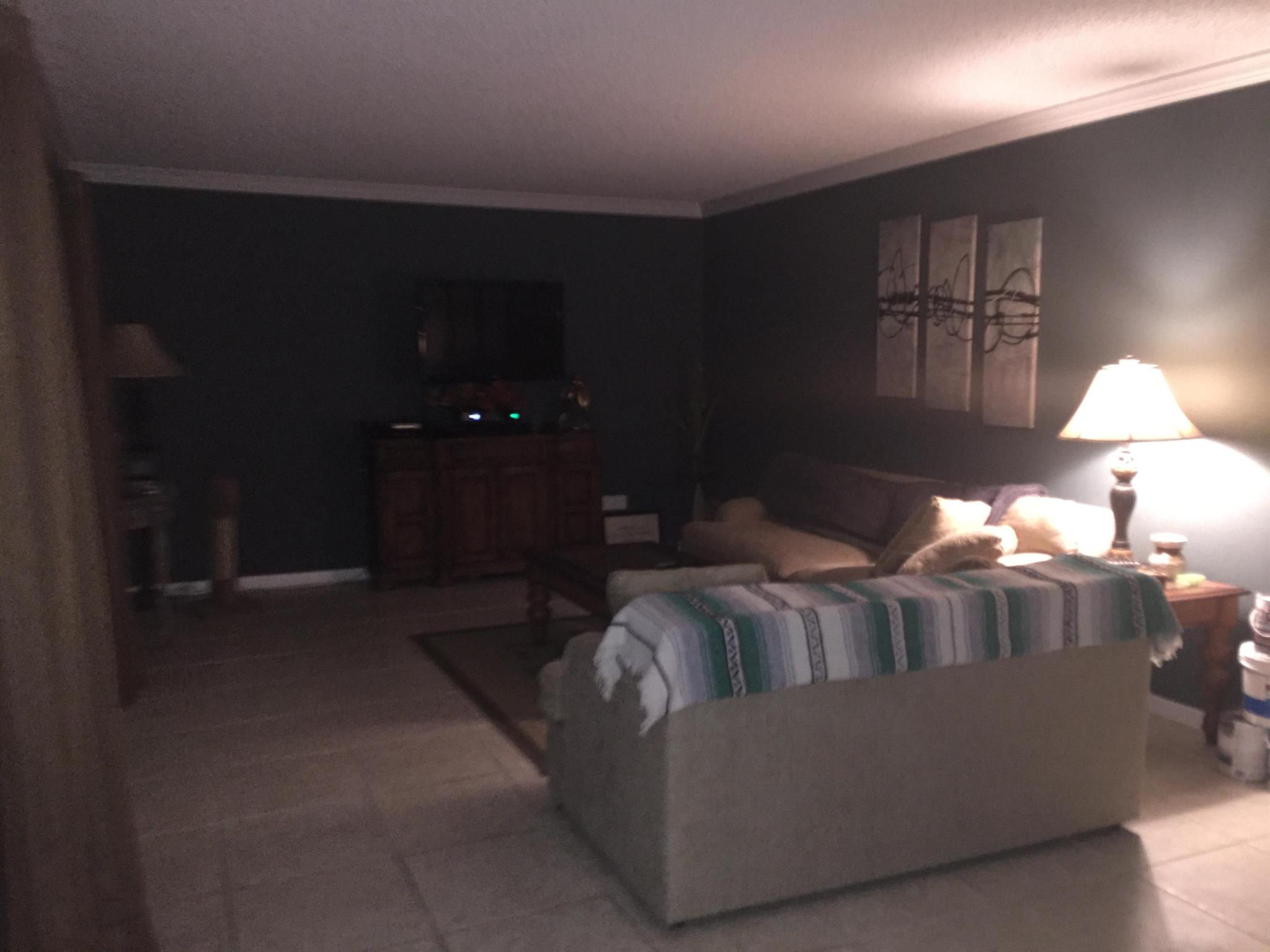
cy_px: 476
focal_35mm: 29
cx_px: 635
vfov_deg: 48.2
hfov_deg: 61.7
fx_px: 1064
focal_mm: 4.15
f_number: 2.2
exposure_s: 1/16
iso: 320
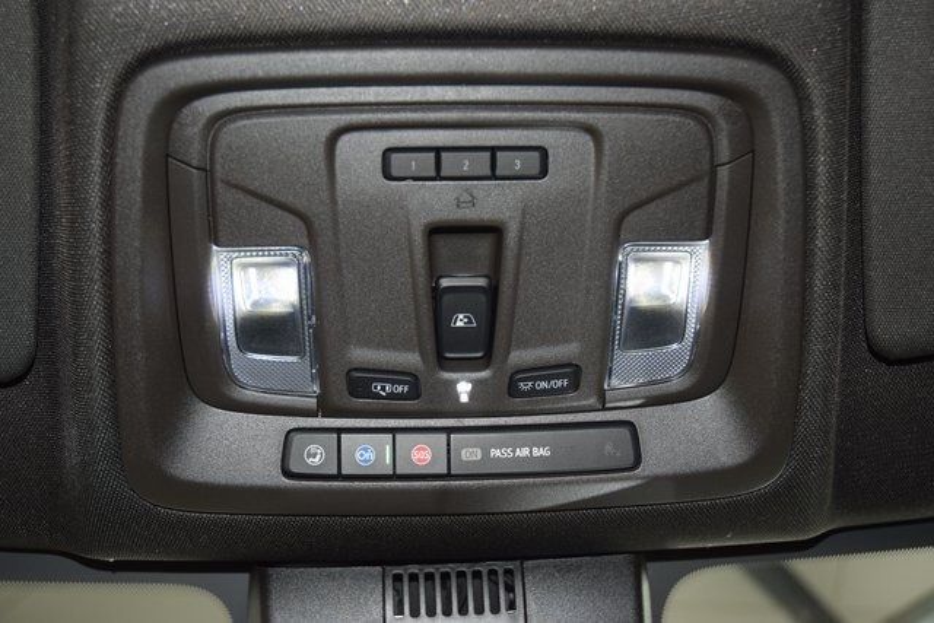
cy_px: 312
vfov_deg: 29.0
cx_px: 467
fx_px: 1207
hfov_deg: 42.3
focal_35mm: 46
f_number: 4
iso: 900
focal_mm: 31
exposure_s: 1/50
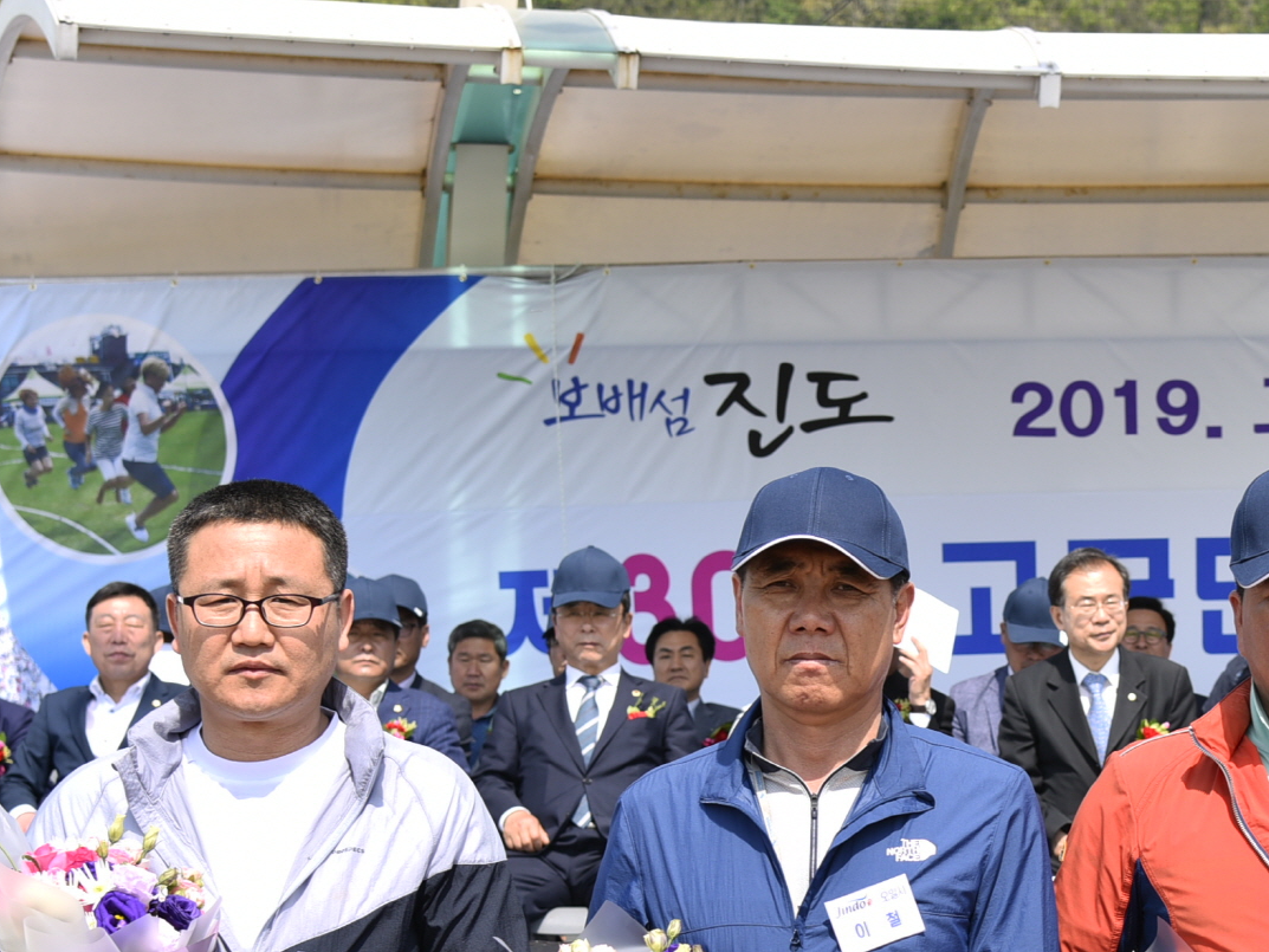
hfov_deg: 22.5
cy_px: 841
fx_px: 3153
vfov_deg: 17.0
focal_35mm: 86
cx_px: 995
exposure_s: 1/125
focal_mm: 40
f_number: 5
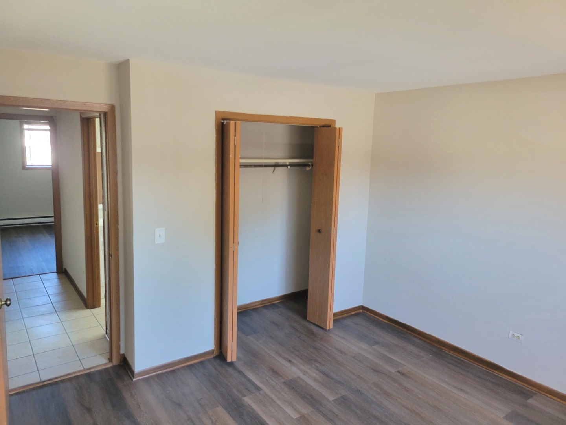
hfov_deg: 67.3
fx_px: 425
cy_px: 212
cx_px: 283
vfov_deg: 53.1
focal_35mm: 26
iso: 250
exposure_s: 1/120
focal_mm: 5.4
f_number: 1.8
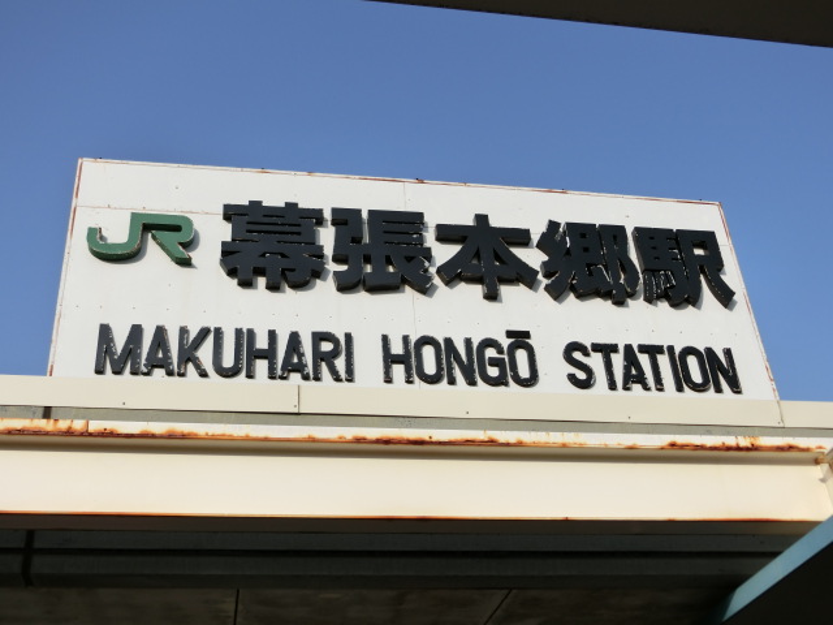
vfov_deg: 32.2
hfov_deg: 42.1
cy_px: 312
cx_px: 416
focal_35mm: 45
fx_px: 1083
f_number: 4.4
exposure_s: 1/800
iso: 80
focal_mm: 8
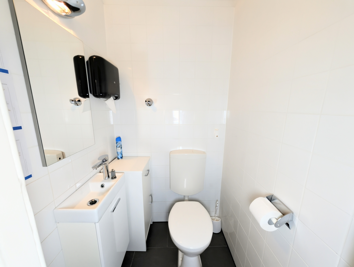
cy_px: 134
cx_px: 177
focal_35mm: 12
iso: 48
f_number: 1.7
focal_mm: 2.02
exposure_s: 1/113
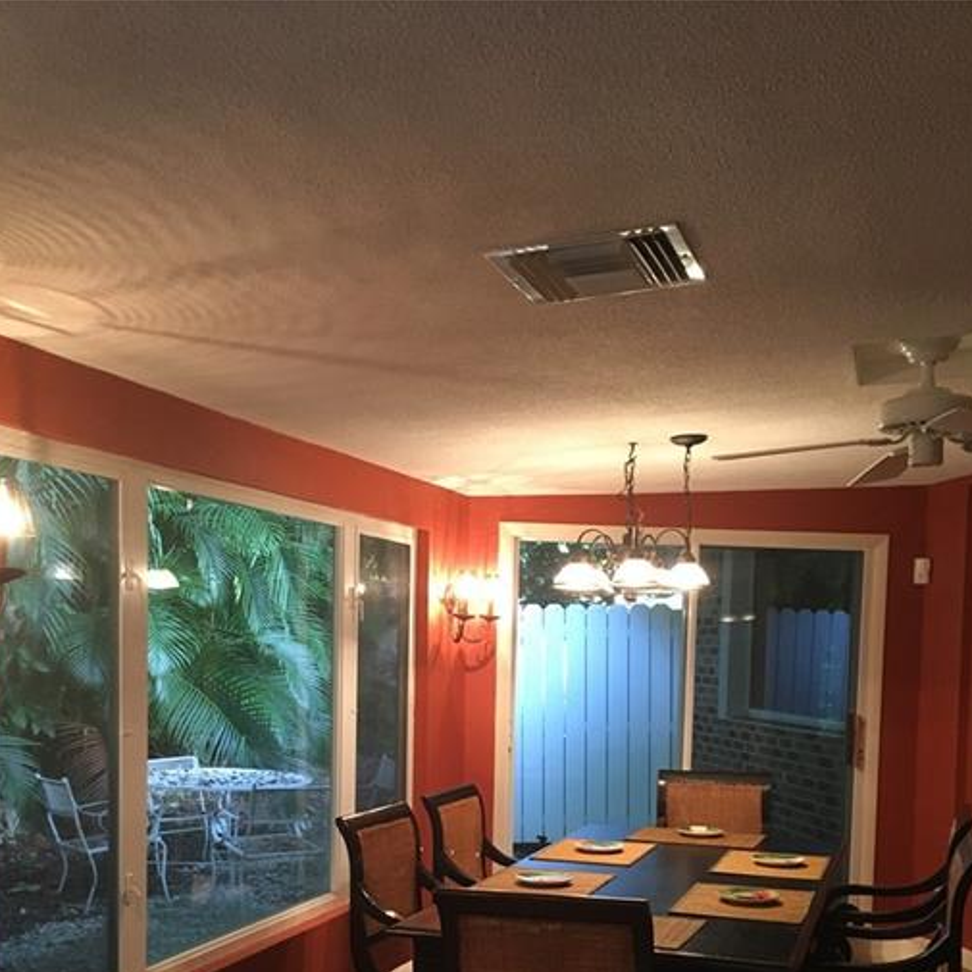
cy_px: 737
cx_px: 472
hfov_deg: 42.8
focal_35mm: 39
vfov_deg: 41.5
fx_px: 1239
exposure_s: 1/30
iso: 160
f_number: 2.2
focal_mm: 4.15
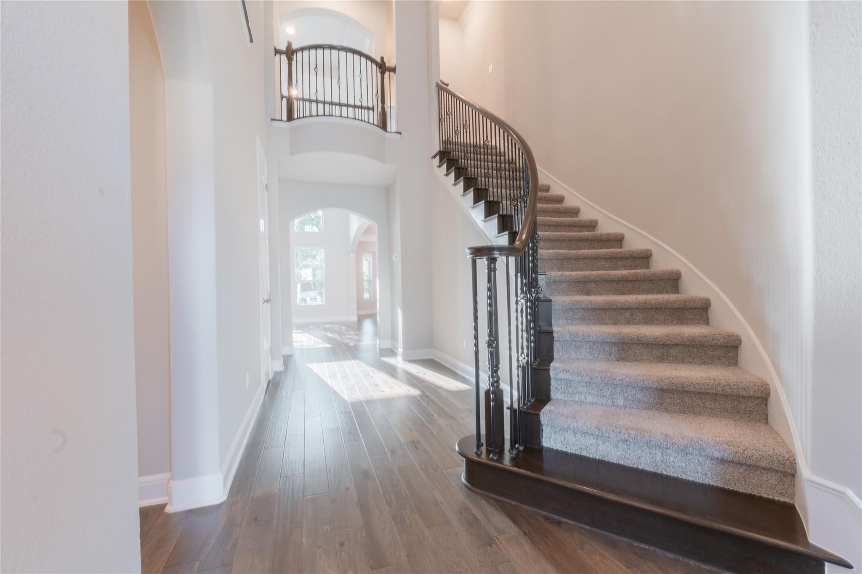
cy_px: 287
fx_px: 359
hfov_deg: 100.4
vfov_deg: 77.3
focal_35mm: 15
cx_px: 431
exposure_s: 1/5
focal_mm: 10
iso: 100
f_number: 16
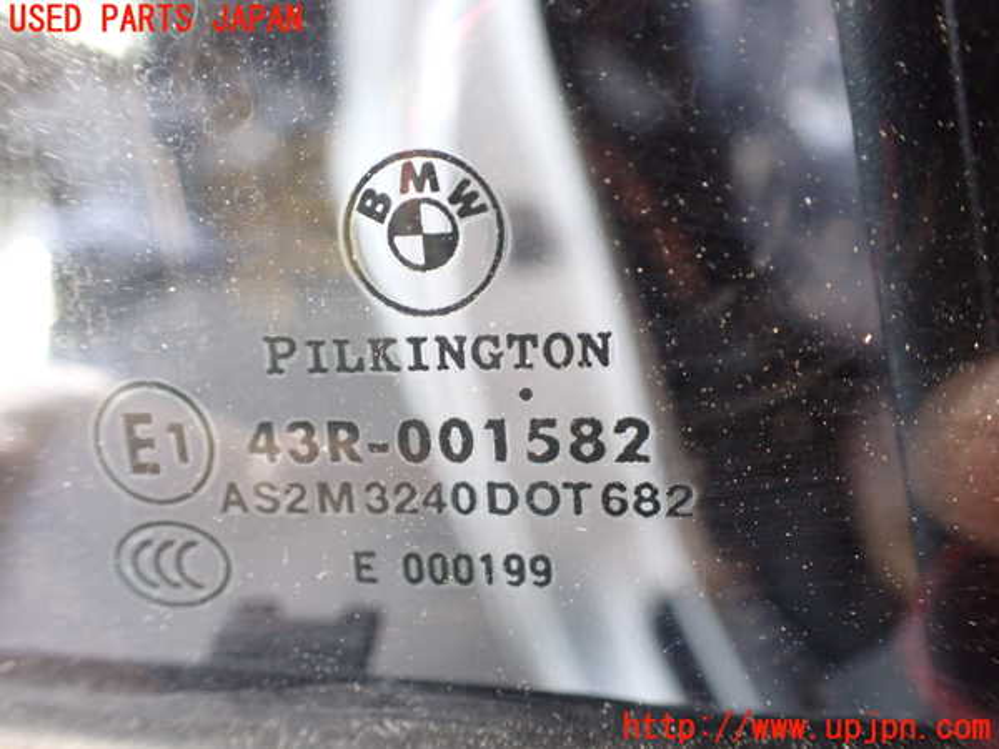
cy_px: 374
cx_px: 500
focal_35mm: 30
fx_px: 866
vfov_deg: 46.8
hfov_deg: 60.0
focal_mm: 5.4
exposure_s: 1/30
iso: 1000
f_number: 2.3
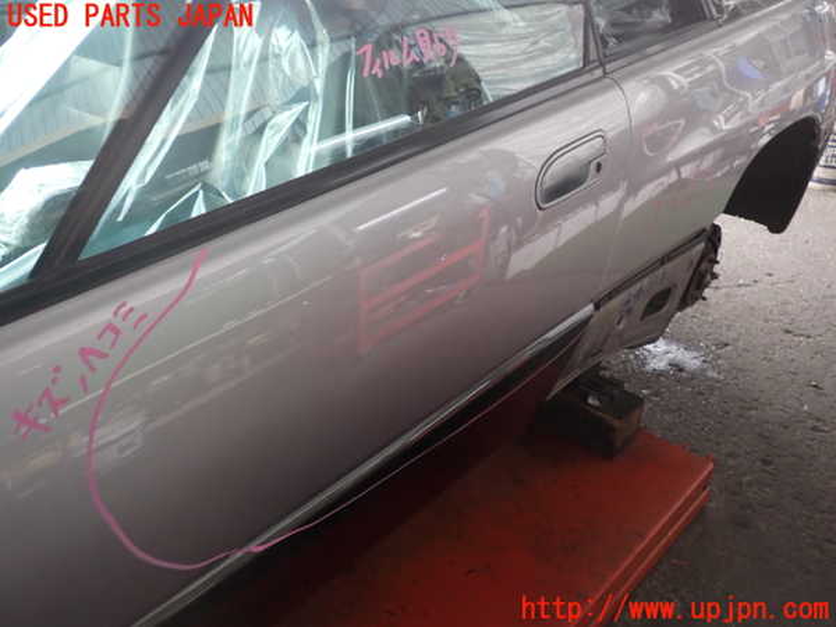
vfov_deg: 46.8
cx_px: 418
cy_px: 314
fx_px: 725
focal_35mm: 30
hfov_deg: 60.0
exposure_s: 1/30
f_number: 2.3
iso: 200
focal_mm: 5.4
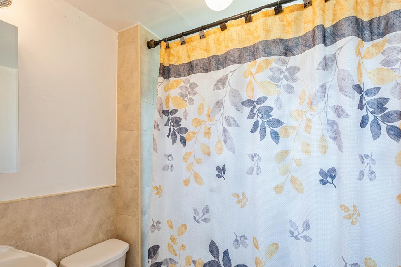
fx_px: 223
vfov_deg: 60.4
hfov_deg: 83.4
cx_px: 168
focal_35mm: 20
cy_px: 177
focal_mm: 14
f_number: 11
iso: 200
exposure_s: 1/6
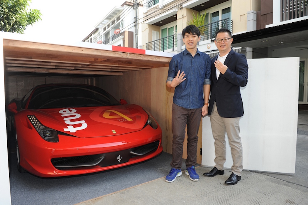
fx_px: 222
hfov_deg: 69.4
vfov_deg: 49.5
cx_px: 154
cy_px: 102
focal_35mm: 26
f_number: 5.6
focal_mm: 26
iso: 400
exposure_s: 1/250
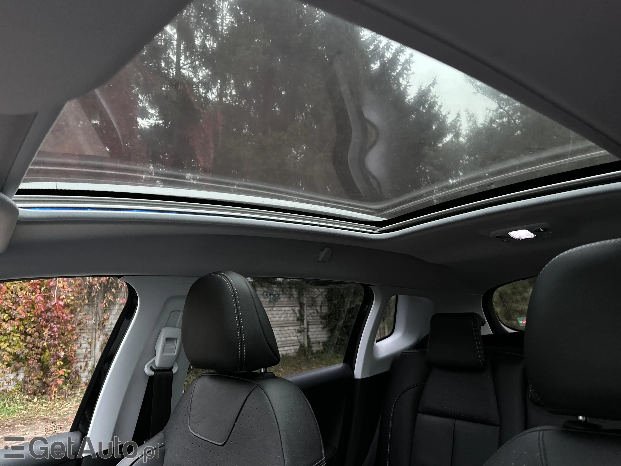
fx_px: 431
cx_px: 310
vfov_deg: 56.8
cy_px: 233
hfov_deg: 71.6
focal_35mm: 24
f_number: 1.78
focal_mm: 6.86
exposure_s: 1/60
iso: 320
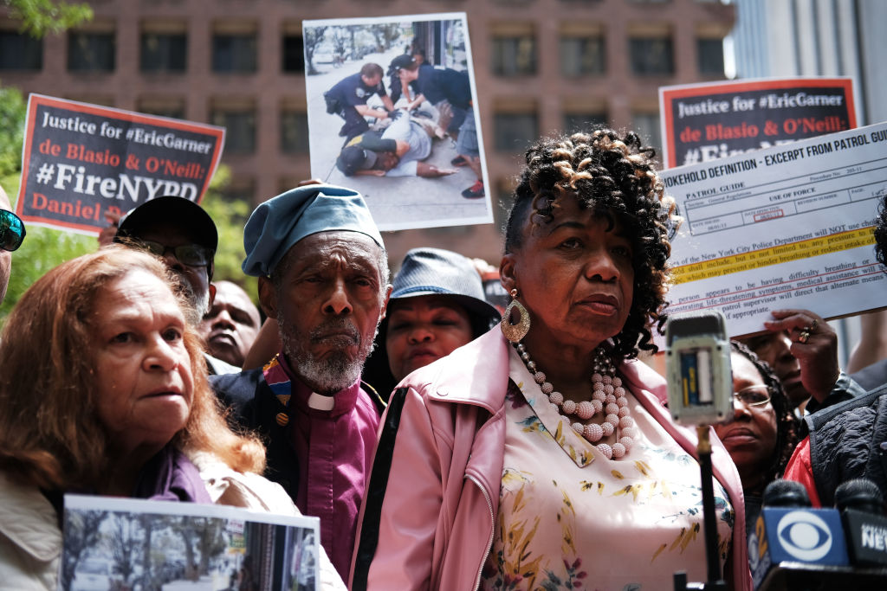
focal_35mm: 53
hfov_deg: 37.5
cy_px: 296
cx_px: 444
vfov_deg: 25.5
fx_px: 1306
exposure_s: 1/680
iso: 80
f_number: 2
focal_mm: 35
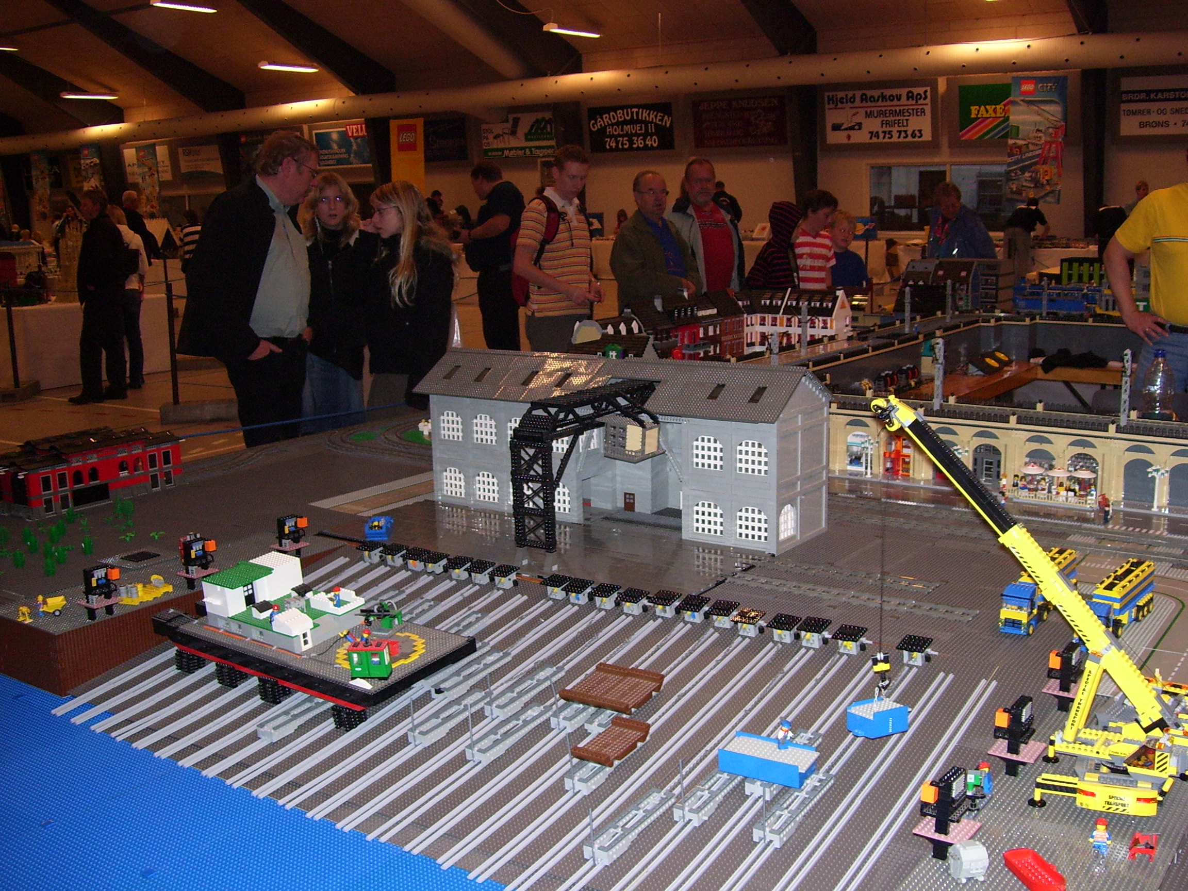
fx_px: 1235
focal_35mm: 36
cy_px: 446
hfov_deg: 51.4
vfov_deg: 39.7
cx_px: 594
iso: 160
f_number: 2.7
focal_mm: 6
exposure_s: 1/60
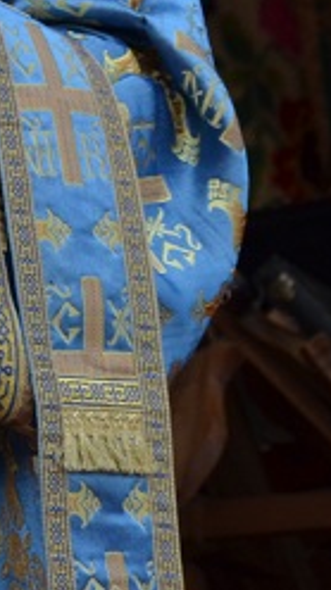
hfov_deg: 3.1
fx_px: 5945
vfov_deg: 5.6
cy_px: -200
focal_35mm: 380
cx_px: -810
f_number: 5
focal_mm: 50
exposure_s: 1/125
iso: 250
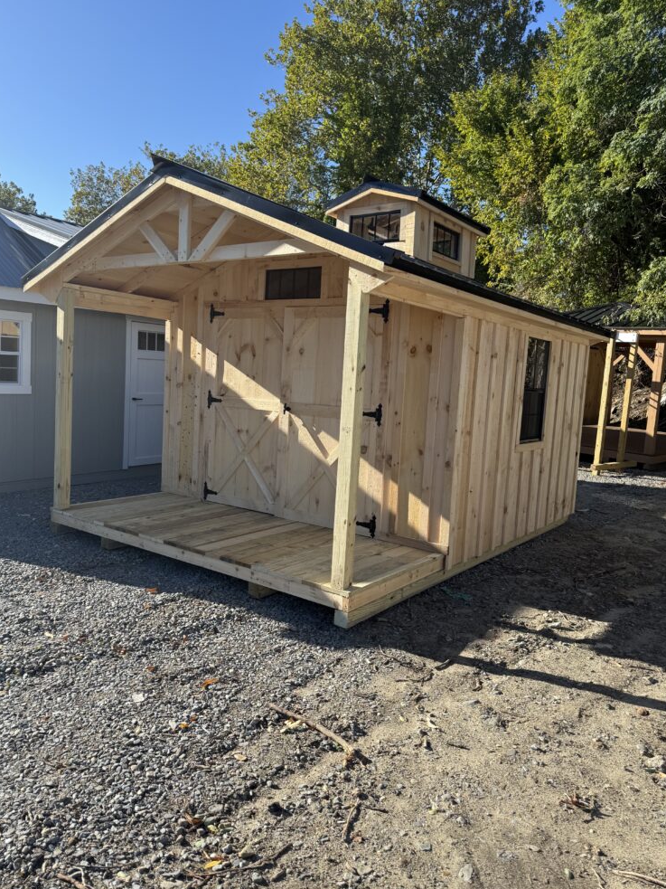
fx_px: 641
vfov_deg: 69.4
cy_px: 432
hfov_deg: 54.9
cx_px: 328
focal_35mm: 25
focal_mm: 6.76
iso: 80
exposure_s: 1/2110
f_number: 1.78
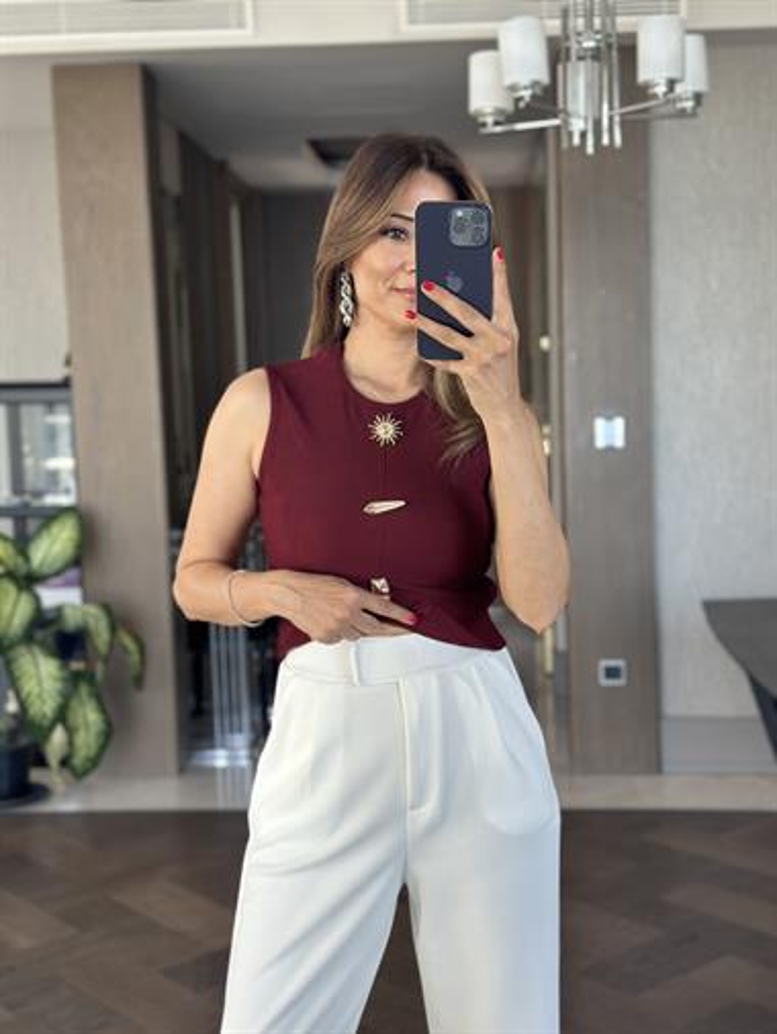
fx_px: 1435
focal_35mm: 48
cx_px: 388
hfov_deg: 30.3
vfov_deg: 39.6
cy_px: 517
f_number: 1.78
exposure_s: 1/121
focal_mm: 6.86
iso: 125
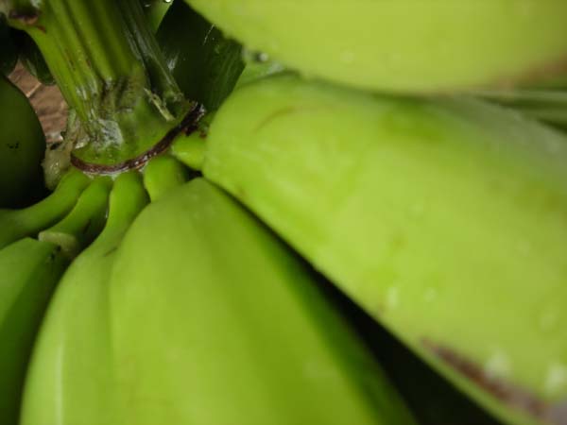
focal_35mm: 38
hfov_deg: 49.0
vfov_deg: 37.7
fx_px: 622
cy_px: 212
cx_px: 284
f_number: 2.8
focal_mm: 7.8
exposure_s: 1/135
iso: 64
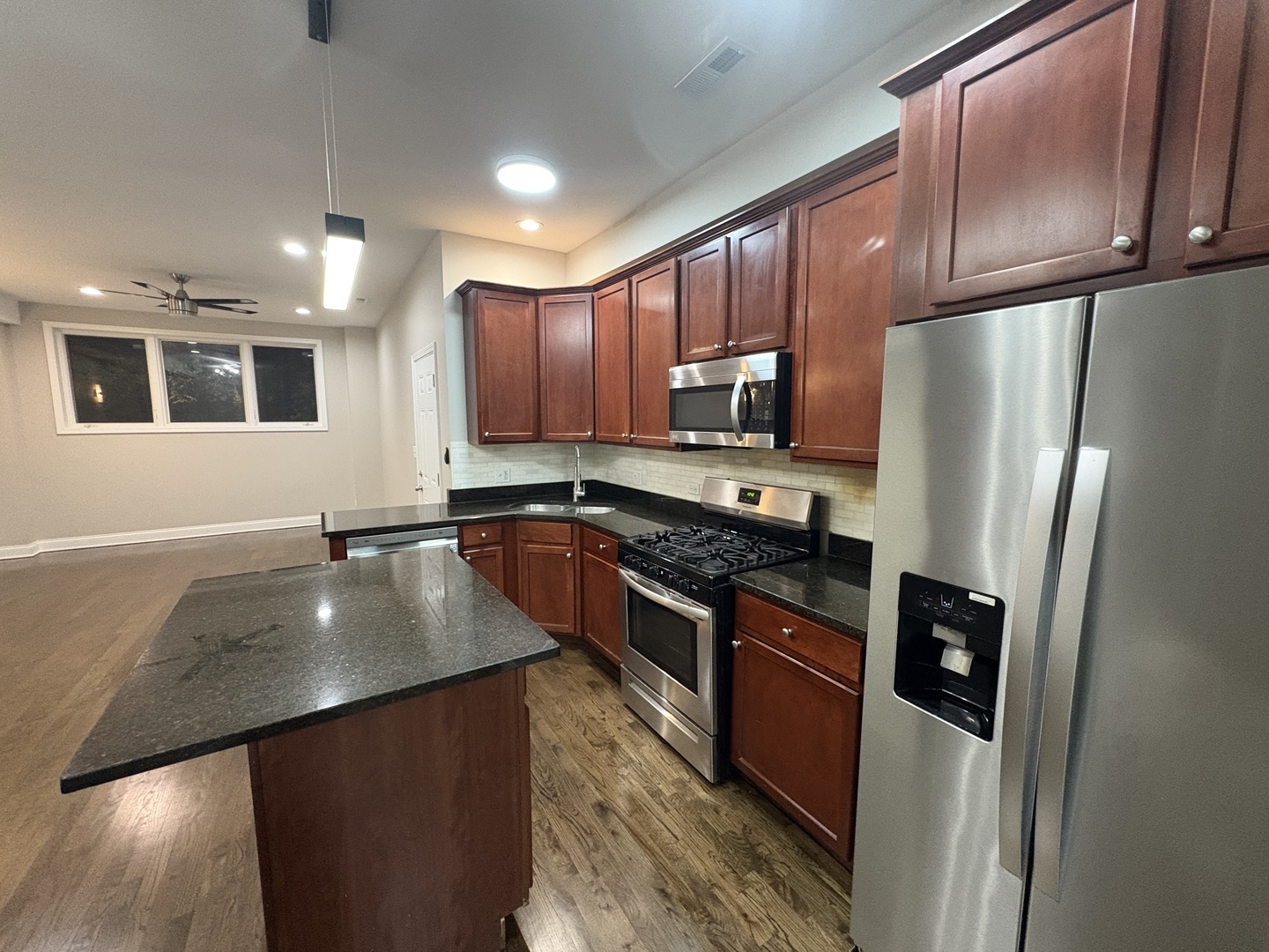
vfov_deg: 85.7
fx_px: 513
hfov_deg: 102.1
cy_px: 476
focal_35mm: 14
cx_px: 634
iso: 500
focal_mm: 2.22
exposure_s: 1/60
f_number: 2.2
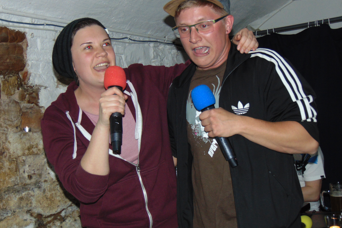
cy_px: 110
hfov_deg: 37.5
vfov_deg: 25.5
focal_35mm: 53
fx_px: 503
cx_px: 174
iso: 200
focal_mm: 9
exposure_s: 1/60
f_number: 3.5
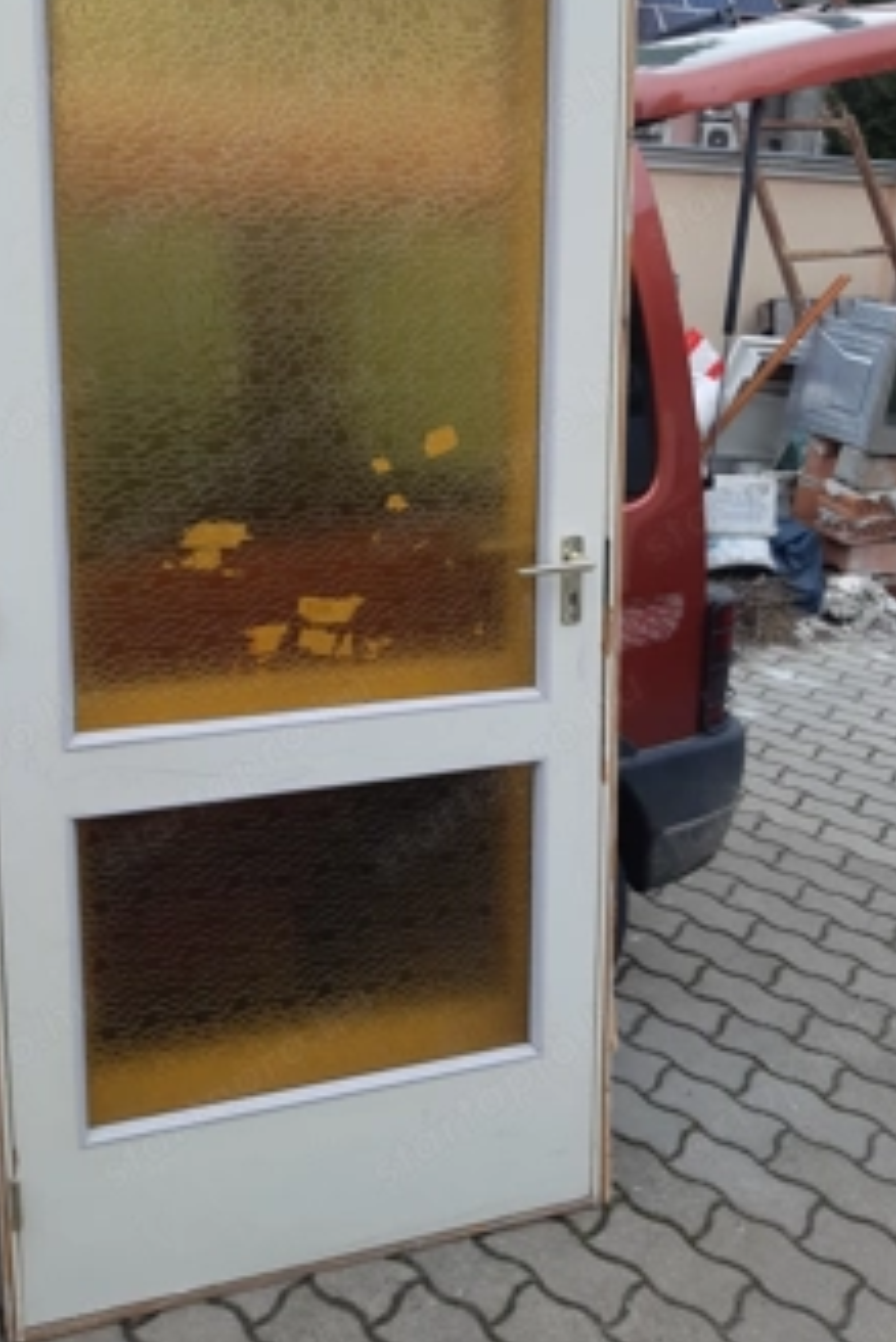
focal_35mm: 33
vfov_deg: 56.7
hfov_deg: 40.0
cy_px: 528
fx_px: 1231
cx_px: 397
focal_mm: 3.93
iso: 40
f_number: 1.7
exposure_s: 1/163
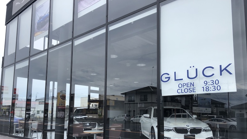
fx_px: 203
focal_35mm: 31
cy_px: 93
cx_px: 123
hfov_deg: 62.6
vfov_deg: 37.4
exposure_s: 1/1297
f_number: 1.8
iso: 20
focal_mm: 4
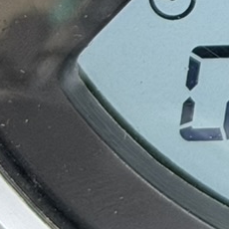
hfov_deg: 4.5
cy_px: -120
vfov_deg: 4.6
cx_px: 548
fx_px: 2822
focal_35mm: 377
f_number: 1.78
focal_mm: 6.76
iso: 64
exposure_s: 1/130
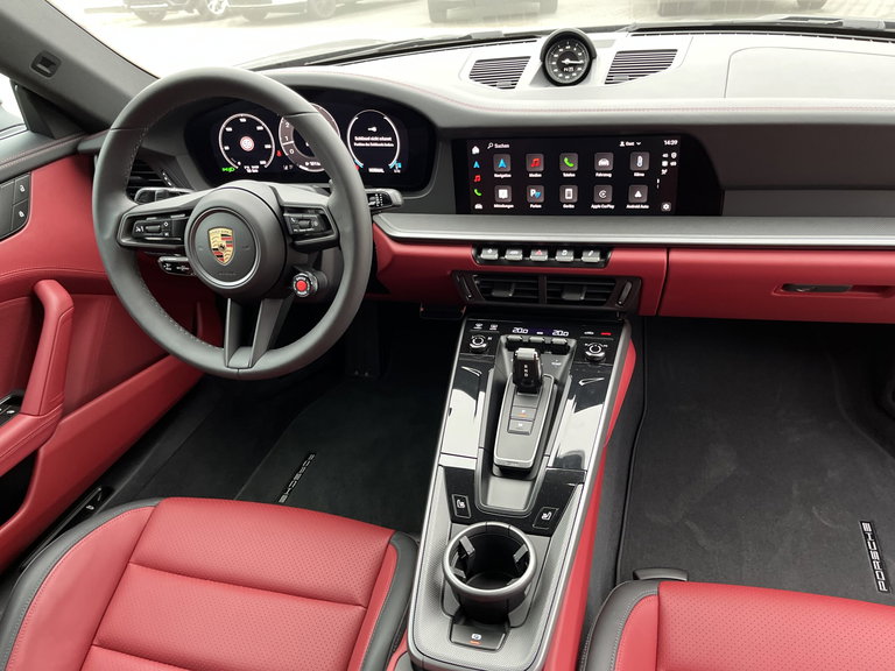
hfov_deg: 67.3
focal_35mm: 26
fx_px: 672
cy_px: 336
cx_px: 448
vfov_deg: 53.1
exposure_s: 1/60
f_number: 1.6
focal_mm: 5.1
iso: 250
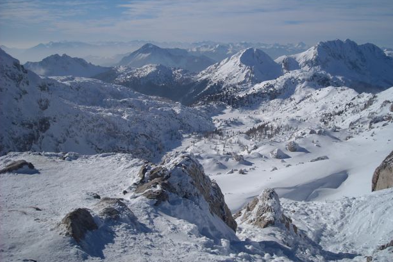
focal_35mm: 38
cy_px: 111
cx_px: 203
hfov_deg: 50.7
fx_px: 415
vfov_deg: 35.0
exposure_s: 1/1138
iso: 64
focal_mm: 5.7
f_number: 5.6
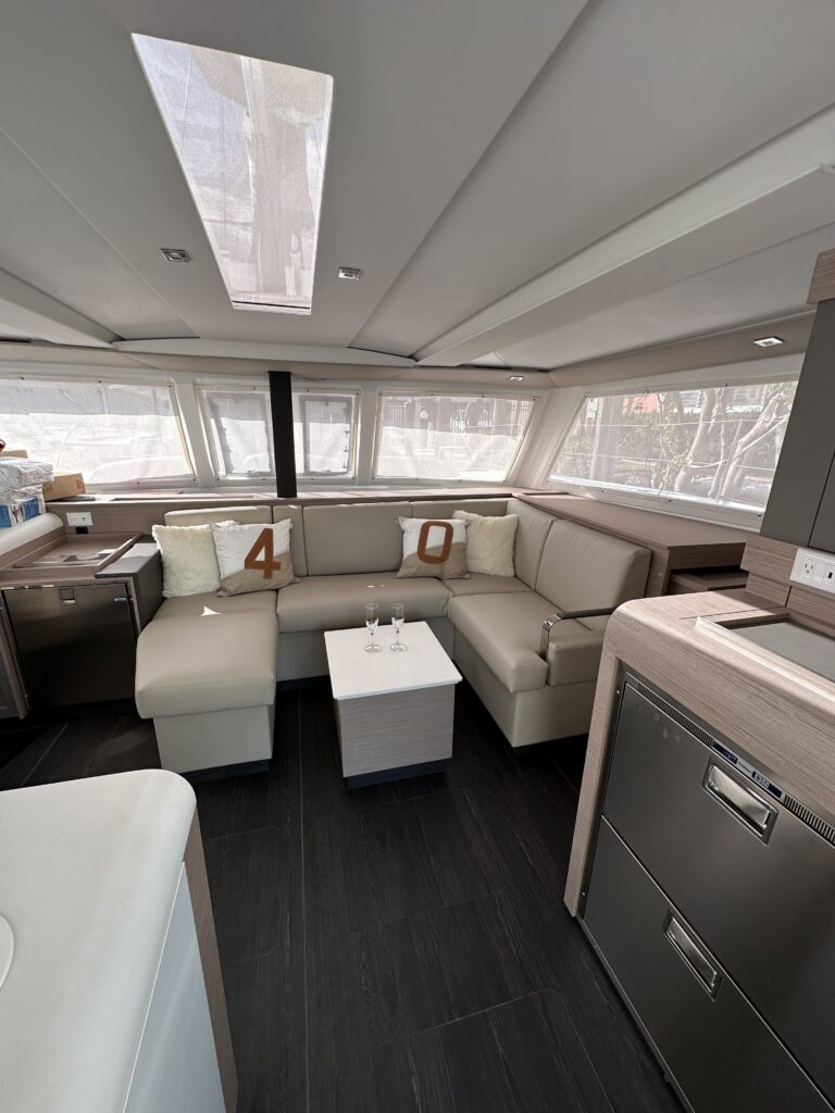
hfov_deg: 85.7
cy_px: 556
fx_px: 450
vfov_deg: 102.1
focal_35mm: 14
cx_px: 418
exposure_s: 1/155
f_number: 2.2
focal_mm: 2.22
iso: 40
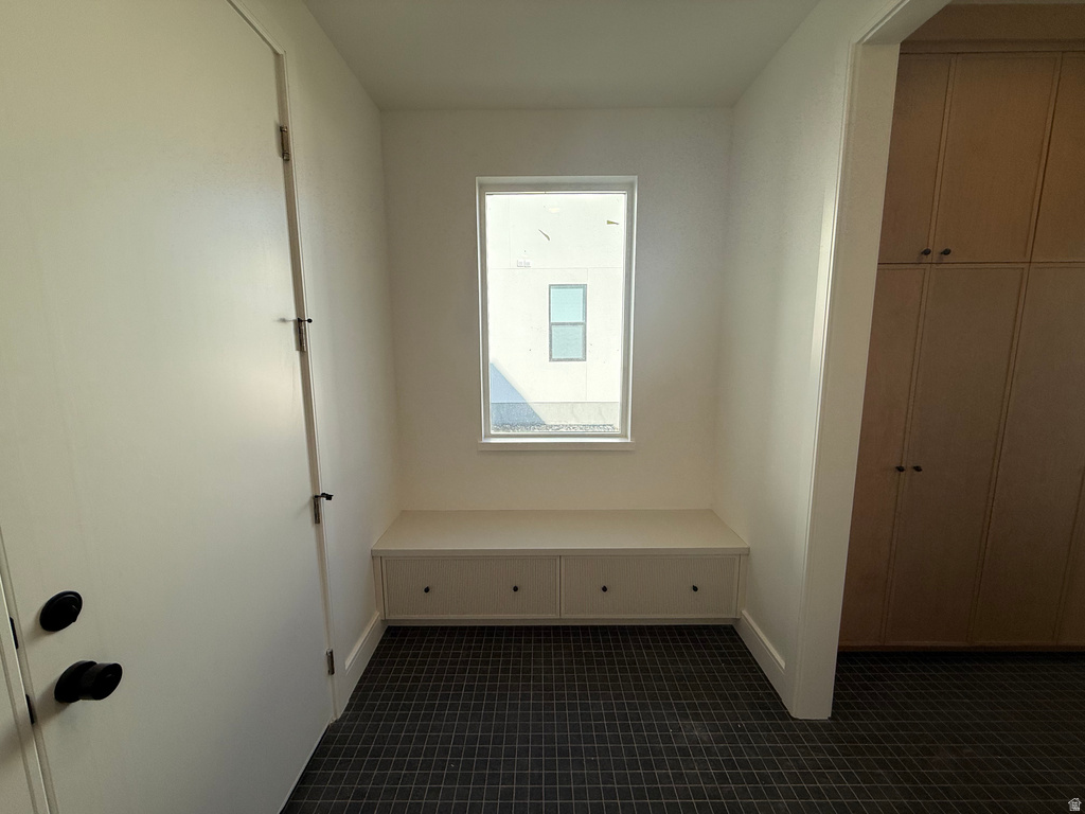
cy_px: 407
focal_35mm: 14
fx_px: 439
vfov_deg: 85.7
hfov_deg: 102.1
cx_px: 542
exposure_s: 1/468
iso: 64
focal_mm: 2.22
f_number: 2.2
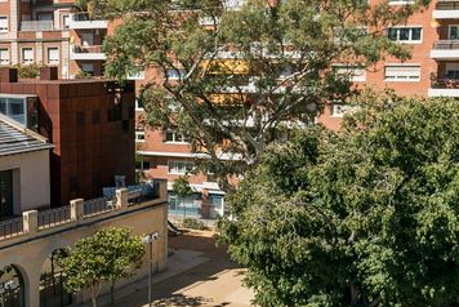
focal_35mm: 69
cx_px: 63
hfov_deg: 28.3
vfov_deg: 19.3
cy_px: 292
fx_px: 880
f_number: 2.8
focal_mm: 24
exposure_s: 1/3200
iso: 160
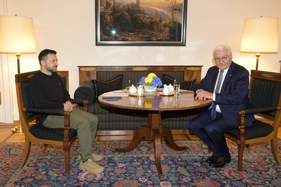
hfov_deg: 54.5
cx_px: 140
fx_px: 273
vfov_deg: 37.8
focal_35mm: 35
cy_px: 94
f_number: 9
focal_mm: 35
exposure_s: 1/60
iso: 2500
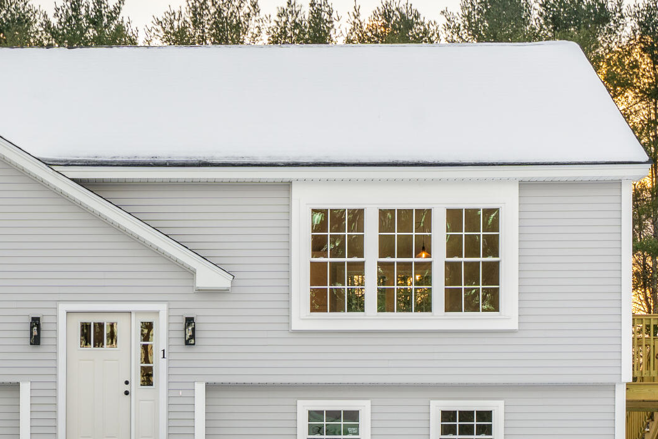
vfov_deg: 13.8
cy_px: 483
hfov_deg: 20.7
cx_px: 100
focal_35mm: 97
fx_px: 1773
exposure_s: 1/15
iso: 50
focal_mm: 34
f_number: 9
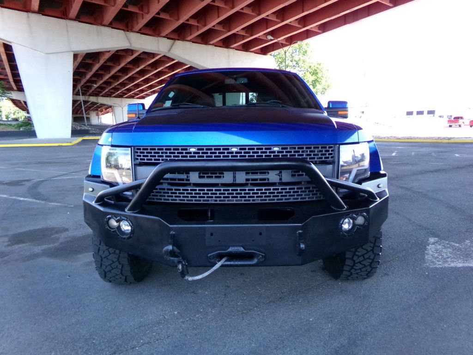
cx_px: 236
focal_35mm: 24
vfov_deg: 56.8
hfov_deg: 71.6
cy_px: 178
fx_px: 328
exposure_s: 1/60
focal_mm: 4.3
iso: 783
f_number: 11.07
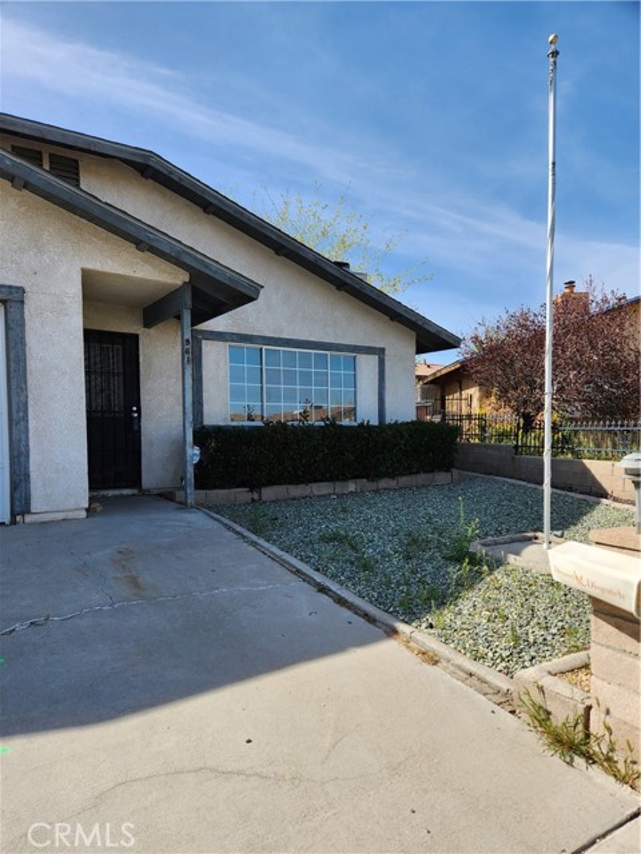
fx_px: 568
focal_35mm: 23
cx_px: 320
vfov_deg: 73.9
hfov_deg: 58.9
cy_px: 427
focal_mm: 5.4
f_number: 1.8
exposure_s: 1/1170
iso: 20
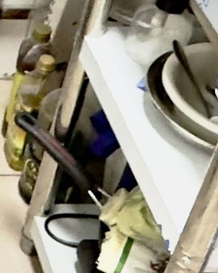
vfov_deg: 15.7
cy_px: -24
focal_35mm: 119
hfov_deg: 11.3
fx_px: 960
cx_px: -259
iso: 200
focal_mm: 2.22
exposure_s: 1/50
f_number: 2.2
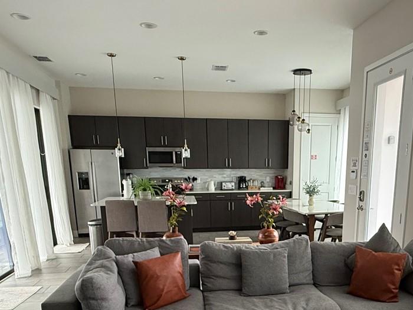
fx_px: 382
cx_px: 255
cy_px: 260
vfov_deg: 41.7
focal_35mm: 32
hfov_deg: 56.2
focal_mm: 2.22
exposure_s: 1/71
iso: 400
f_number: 2.2
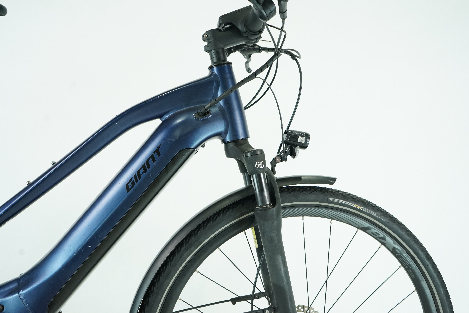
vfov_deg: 42.3
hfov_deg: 60.3
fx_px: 404
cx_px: 234
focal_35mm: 31
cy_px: 156
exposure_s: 1/200
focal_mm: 31
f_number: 5.6
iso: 2500
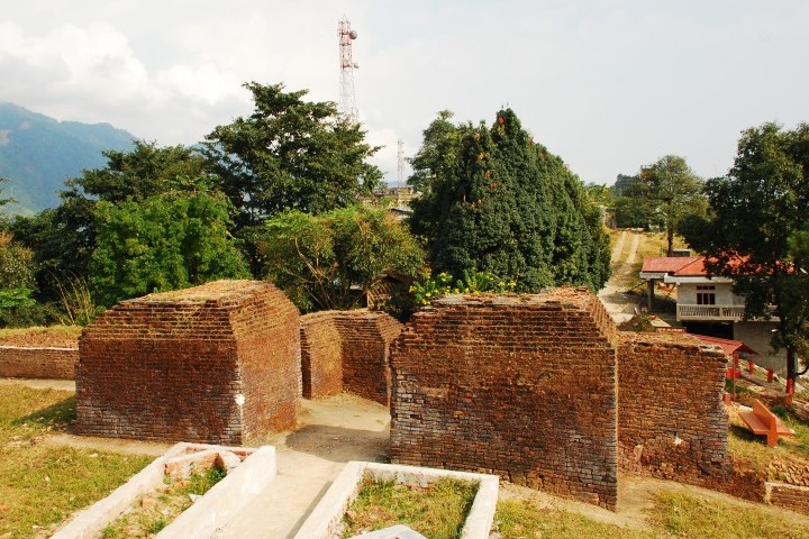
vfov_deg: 36.9
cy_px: 270
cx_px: 404
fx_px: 809
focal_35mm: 36
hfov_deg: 53.1
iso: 200
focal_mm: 24
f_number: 9
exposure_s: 1/320
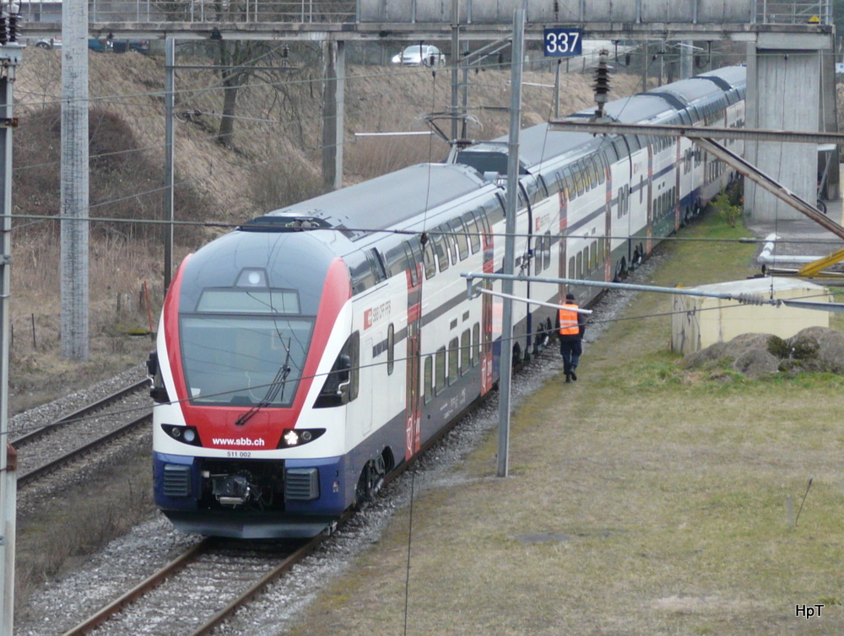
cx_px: 422
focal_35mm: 101
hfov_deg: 19.4
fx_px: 2467
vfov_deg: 14.7
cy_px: 318
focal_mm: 16.6
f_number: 3.6
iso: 200
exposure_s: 1/50
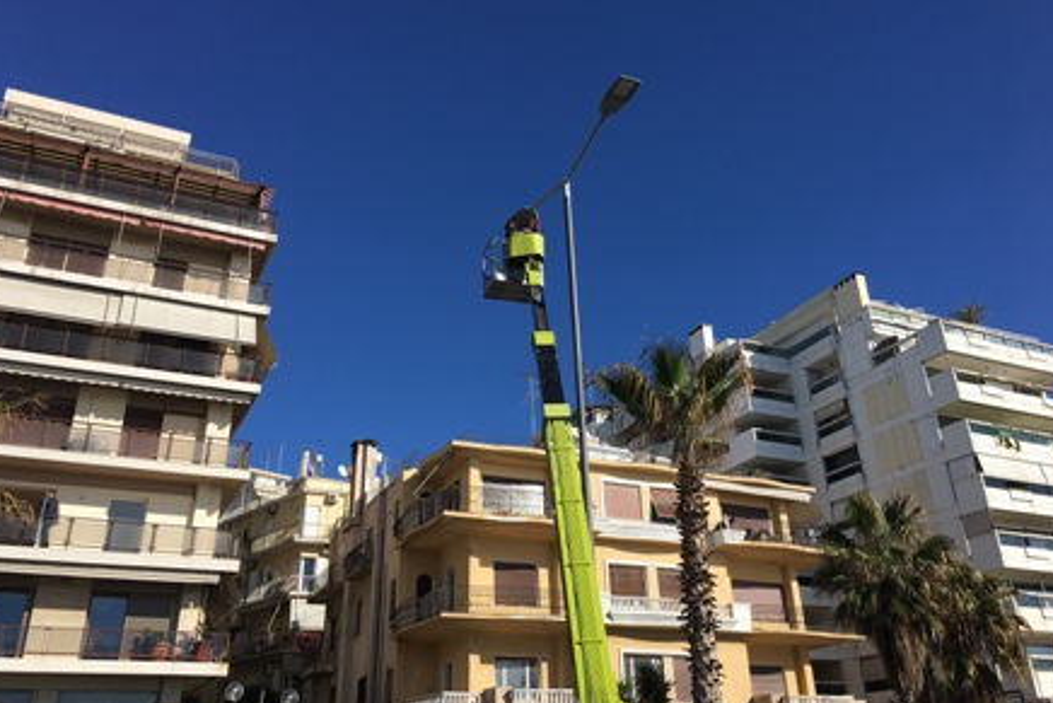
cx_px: 524
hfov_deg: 60.3
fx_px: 907
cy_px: 324
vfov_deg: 42.3
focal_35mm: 31
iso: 25
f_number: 2.2
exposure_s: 1/2653
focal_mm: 4.15
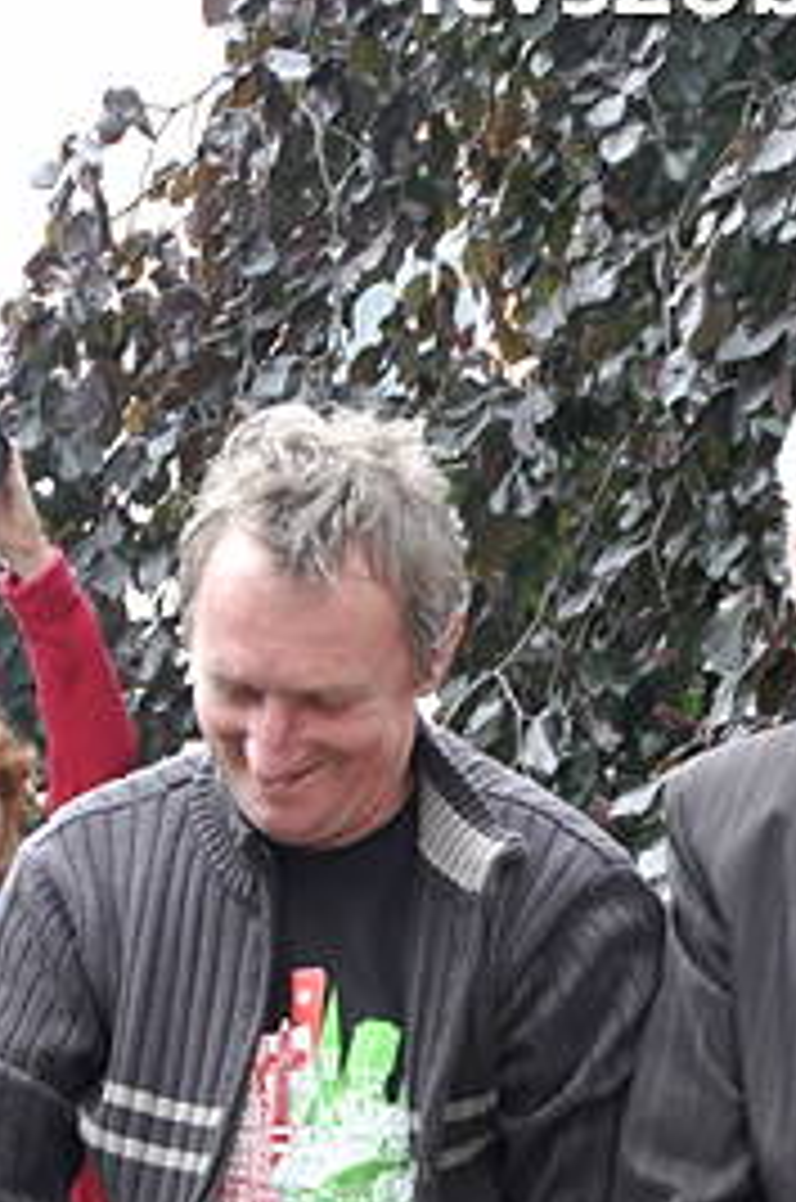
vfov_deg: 20.7
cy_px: 1733
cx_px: -115
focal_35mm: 86
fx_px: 2863
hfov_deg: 15.3
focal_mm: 18
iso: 1250
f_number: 6.3
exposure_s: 1/250
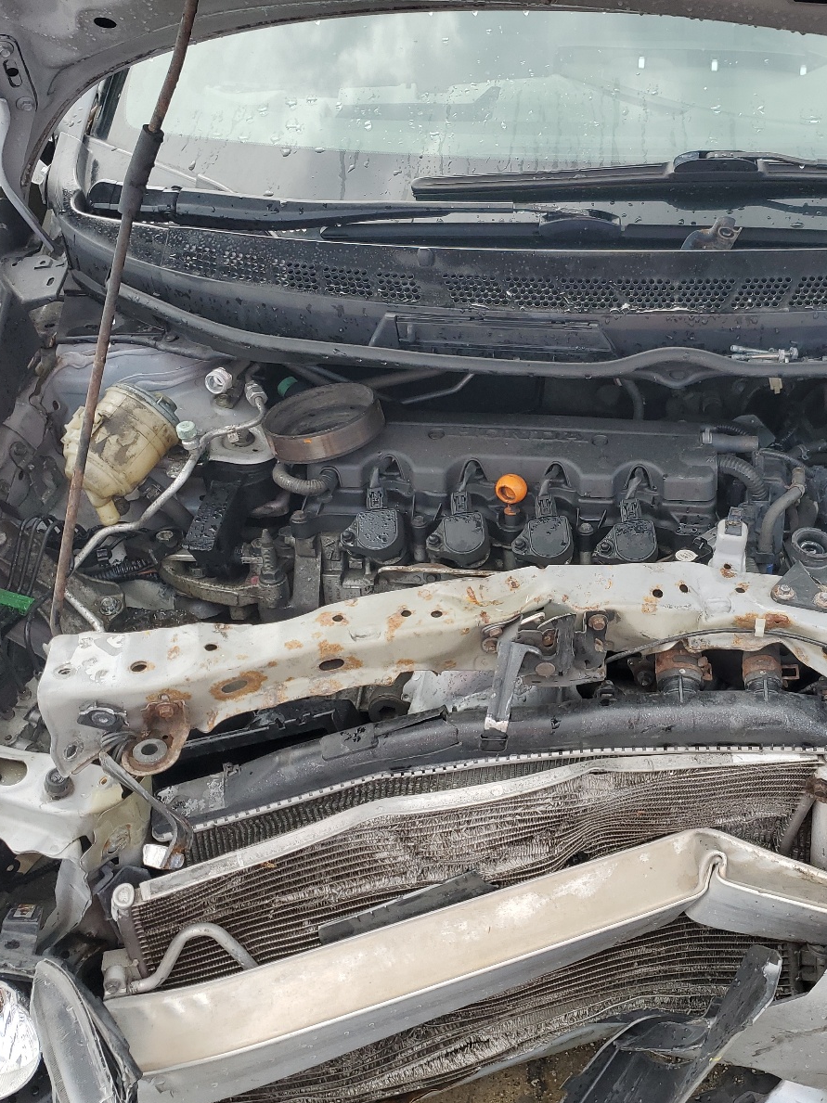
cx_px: 612
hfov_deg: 39.7
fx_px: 1115
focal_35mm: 35
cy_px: 555
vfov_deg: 52.6
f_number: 1.5
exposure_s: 1/625
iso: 50
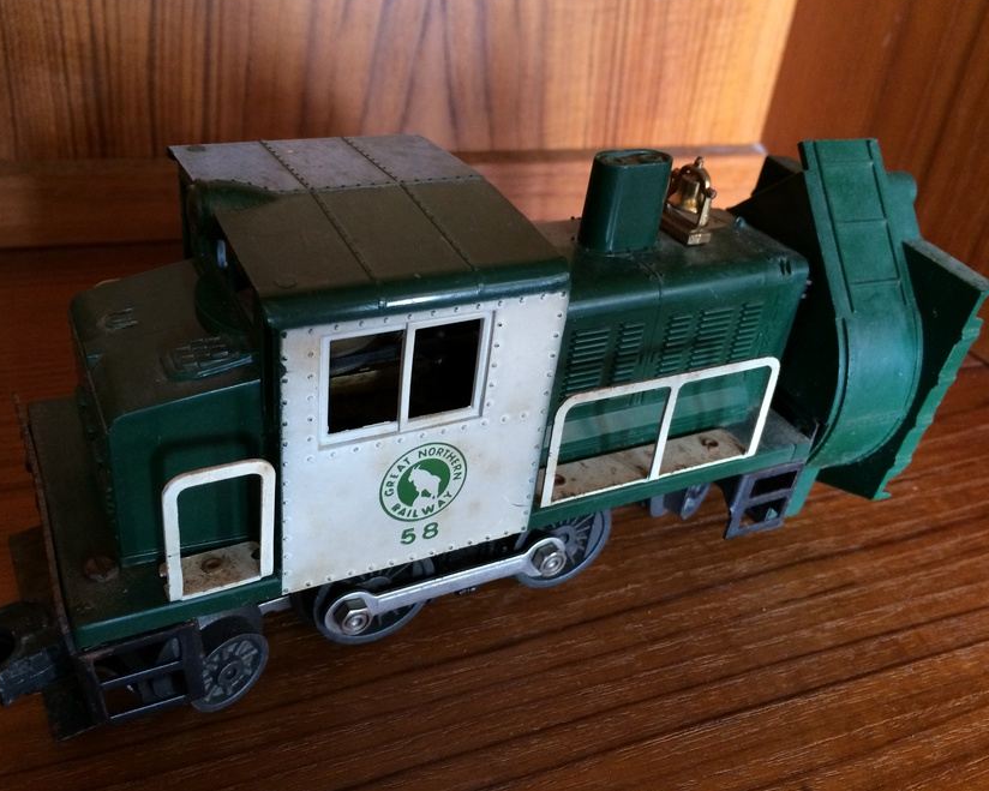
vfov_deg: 45.8
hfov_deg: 55.6
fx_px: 937
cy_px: 388
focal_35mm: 32
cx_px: 473
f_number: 2.2
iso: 200
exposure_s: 1/30
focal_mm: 4.12
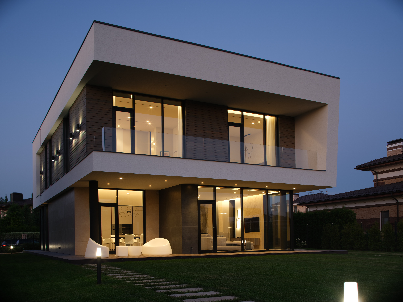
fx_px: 419
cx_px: 202
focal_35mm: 36
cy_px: 151
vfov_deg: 39.7
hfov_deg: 51.4
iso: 200
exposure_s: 2.1
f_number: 16
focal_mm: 45
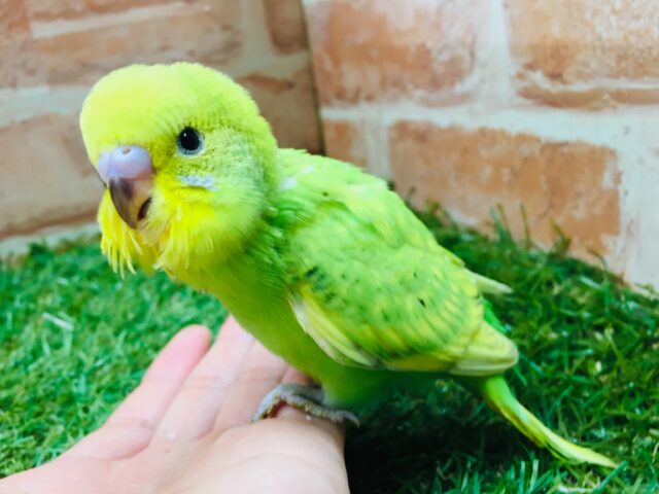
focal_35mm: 29
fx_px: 552
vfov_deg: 48.2
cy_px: 247
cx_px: 330
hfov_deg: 61.7
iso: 80
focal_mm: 4.15
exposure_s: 1/30
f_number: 2.2
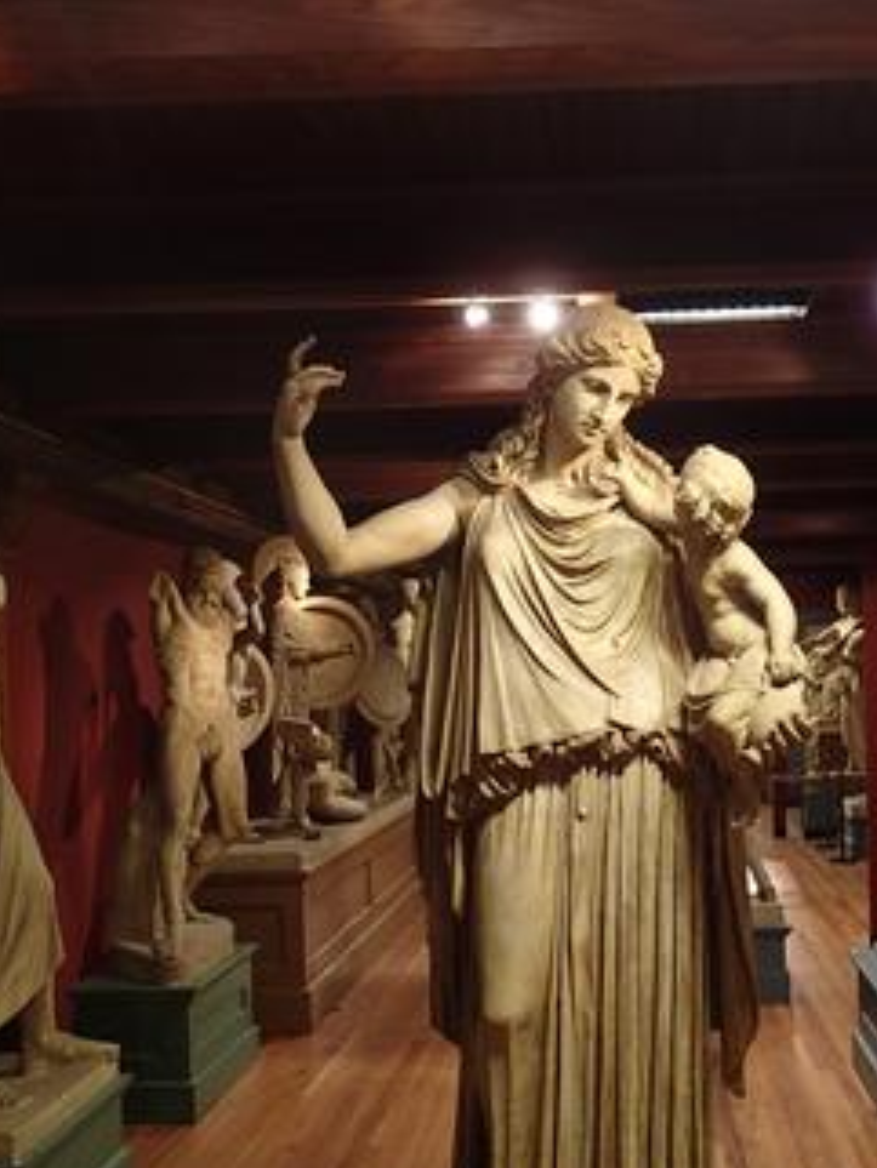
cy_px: 811
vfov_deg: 51.3
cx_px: 531
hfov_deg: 40.5
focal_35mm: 35
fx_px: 1182
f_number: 2
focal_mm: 4.5
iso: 200
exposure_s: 1/30
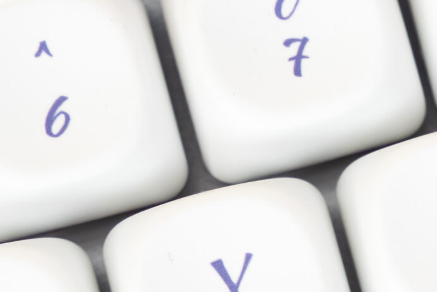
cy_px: 405
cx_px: 578
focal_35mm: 390
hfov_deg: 5.3
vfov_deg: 3.5
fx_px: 4736
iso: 640
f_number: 6.3
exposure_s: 1/160
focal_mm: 70
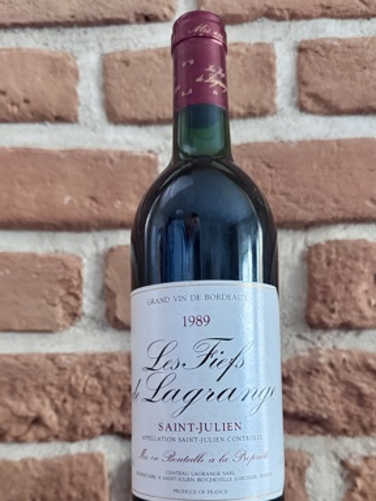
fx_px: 507
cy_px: 339
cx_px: 184
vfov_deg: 51.5
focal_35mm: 35
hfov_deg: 40.7
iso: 800
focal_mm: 6.76
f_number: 1.78
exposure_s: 1/46
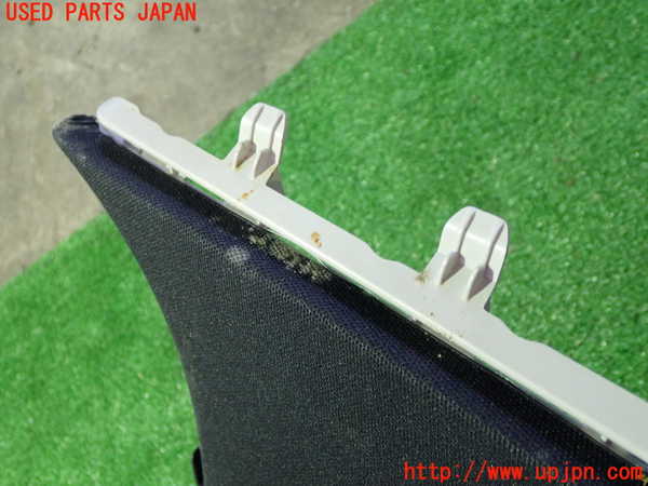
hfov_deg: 49.0
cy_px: 243
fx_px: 711
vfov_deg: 37.7
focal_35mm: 38
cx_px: 324
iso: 800
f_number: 2.7
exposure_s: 1/40
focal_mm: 6.83
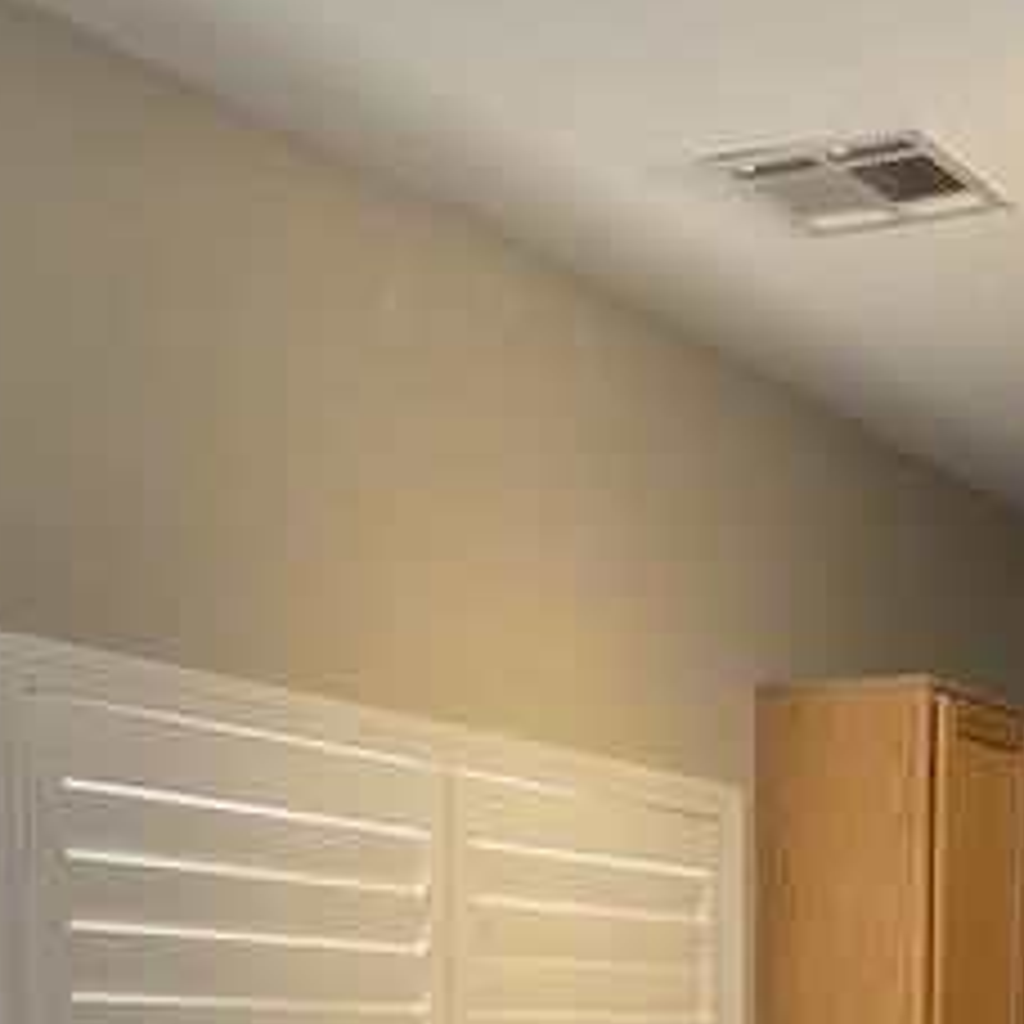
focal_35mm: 72
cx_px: 934
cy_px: 1352
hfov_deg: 23.3
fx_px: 2410
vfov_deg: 21.5
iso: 160
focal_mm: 3
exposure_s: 1/60
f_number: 1.8
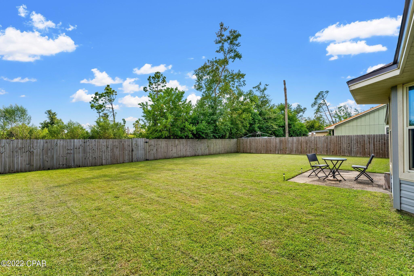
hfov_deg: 95.3
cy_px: 138
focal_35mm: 16
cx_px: 207
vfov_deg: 72.4
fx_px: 189
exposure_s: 1/80
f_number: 9
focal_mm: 16.4
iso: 100
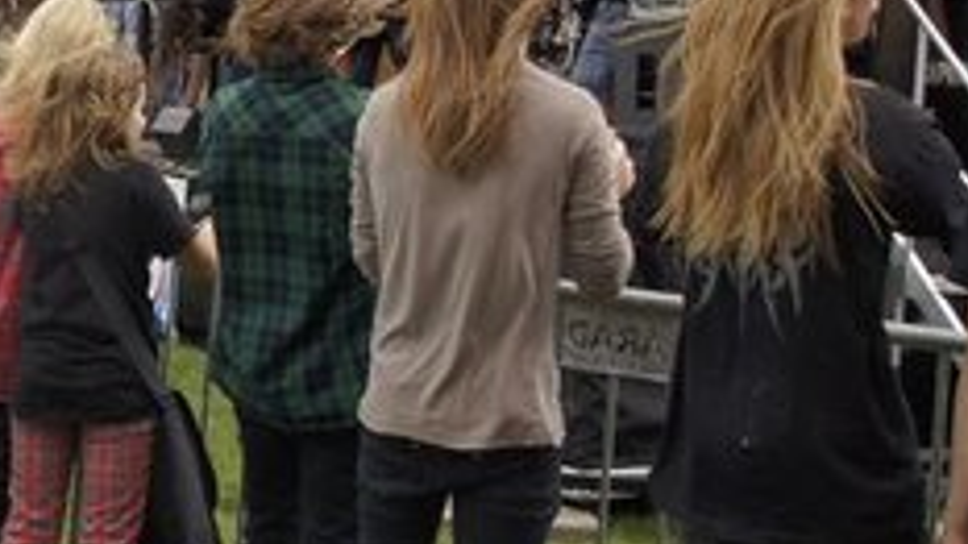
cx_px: -25
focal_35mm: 74
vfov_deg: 15.9
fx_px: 1911
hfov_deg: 26.7
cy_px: 4
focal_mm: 17
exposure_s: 1/80
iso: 100
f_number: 9
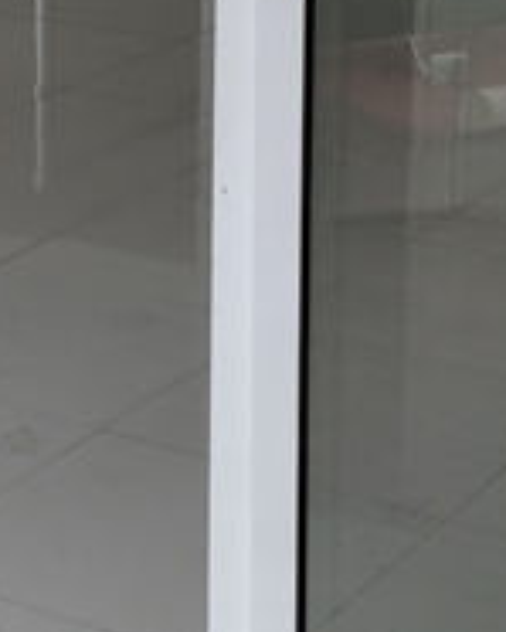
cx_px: -180
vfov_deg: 14.7
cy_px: 3
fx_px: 2413
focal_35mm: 129
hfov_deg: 11.6
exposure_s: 1/426
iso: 100
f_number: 1.9
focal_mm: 3.94
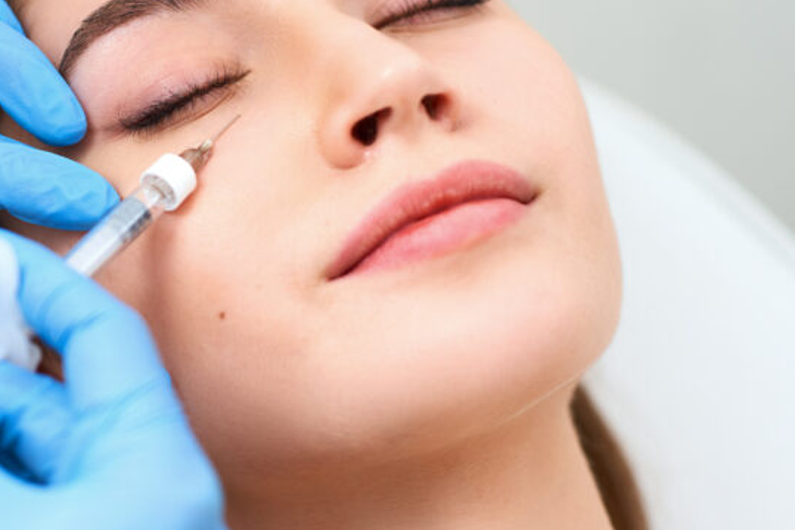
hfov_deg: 21.1
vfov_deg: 14.4
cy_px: 163
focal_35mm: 95
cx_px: 114
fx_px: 2097
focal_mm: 50
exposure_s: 1/160
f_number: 2.8
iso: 200
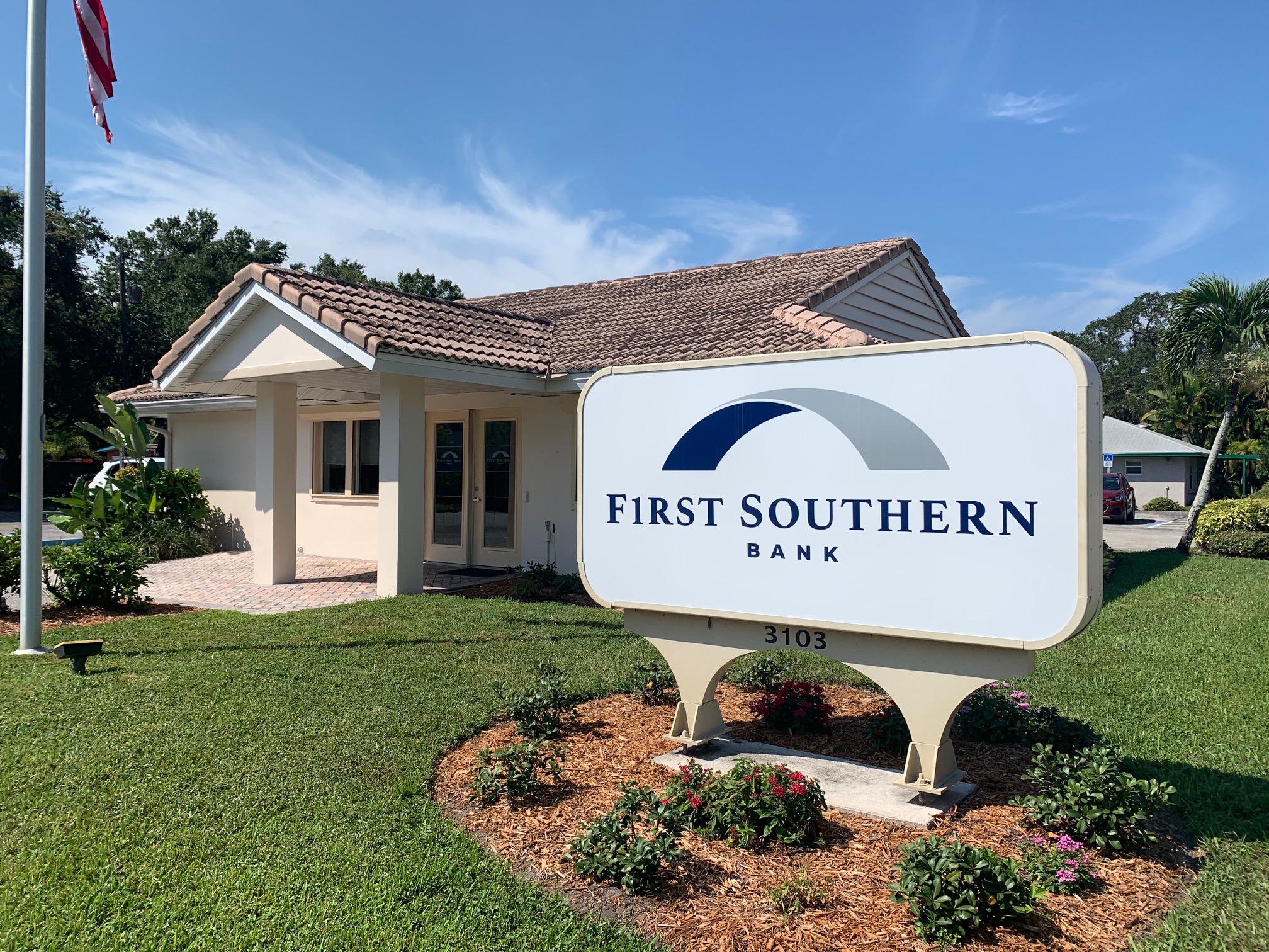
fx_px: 953
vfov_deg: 53.1
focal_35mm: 26
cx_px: 634
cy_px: 476
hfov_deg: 67.3
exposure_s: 1/3521
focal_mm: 4.25
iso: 25
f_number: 1.8
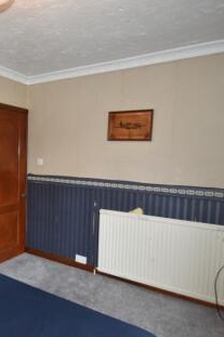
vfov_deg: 68.6
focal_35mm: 26
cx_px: 49
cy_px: 170
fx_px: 246
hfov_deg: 46.6
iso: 900
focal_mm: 11.5
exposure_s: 1/60
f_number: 4.5
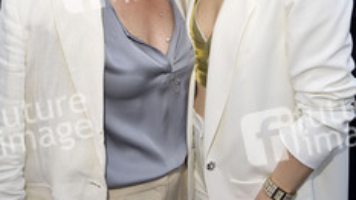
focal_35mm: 54
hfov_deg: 38.5
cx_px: 180
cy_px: 53
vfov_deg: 22.0
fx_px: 510
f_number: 8
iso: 640
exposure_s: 1/60
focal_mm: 30
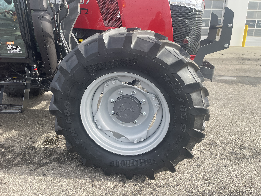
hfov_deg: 67.3
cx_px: 130
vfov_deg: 53.1
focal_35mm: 26
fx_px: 196
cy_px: 98
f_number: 1.6
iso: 32
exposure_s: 1/692
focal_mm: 5.1
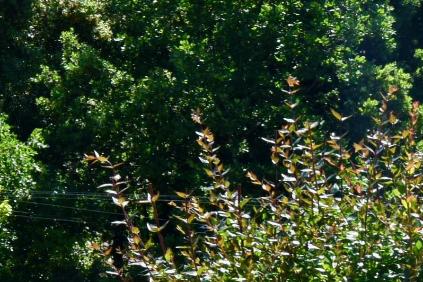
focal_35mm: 166
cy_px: 37
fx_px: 1950
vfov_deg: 8.2
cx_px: -497
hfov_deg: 11.0
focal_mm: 22
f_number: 11
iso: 400
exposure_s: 1/400
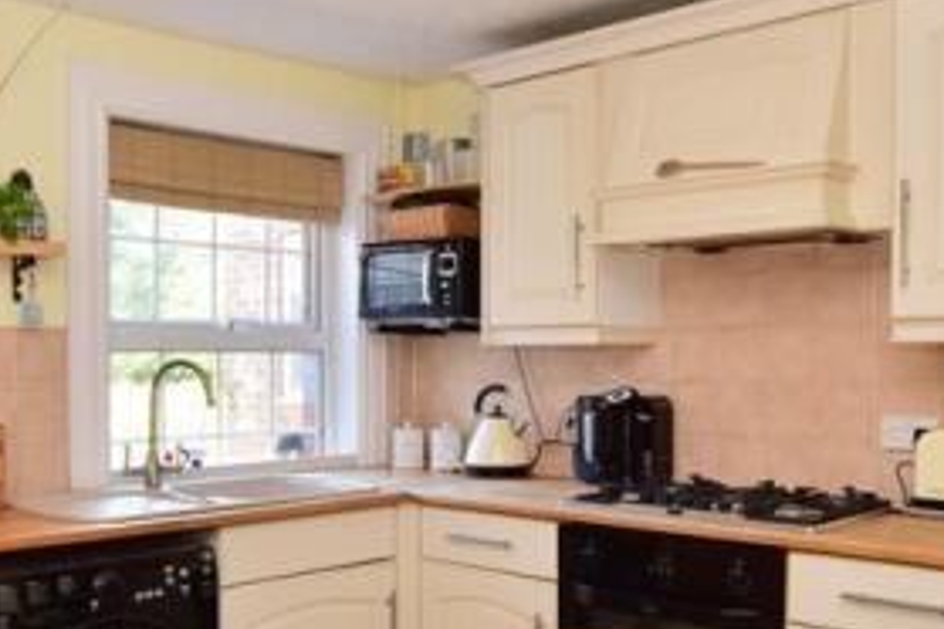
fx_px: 1064
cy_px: 404
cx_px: 423
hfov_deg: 47.8
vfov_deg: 32.7
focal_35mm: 41
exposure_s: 1/20
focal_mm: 11.5
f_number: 10
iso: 400
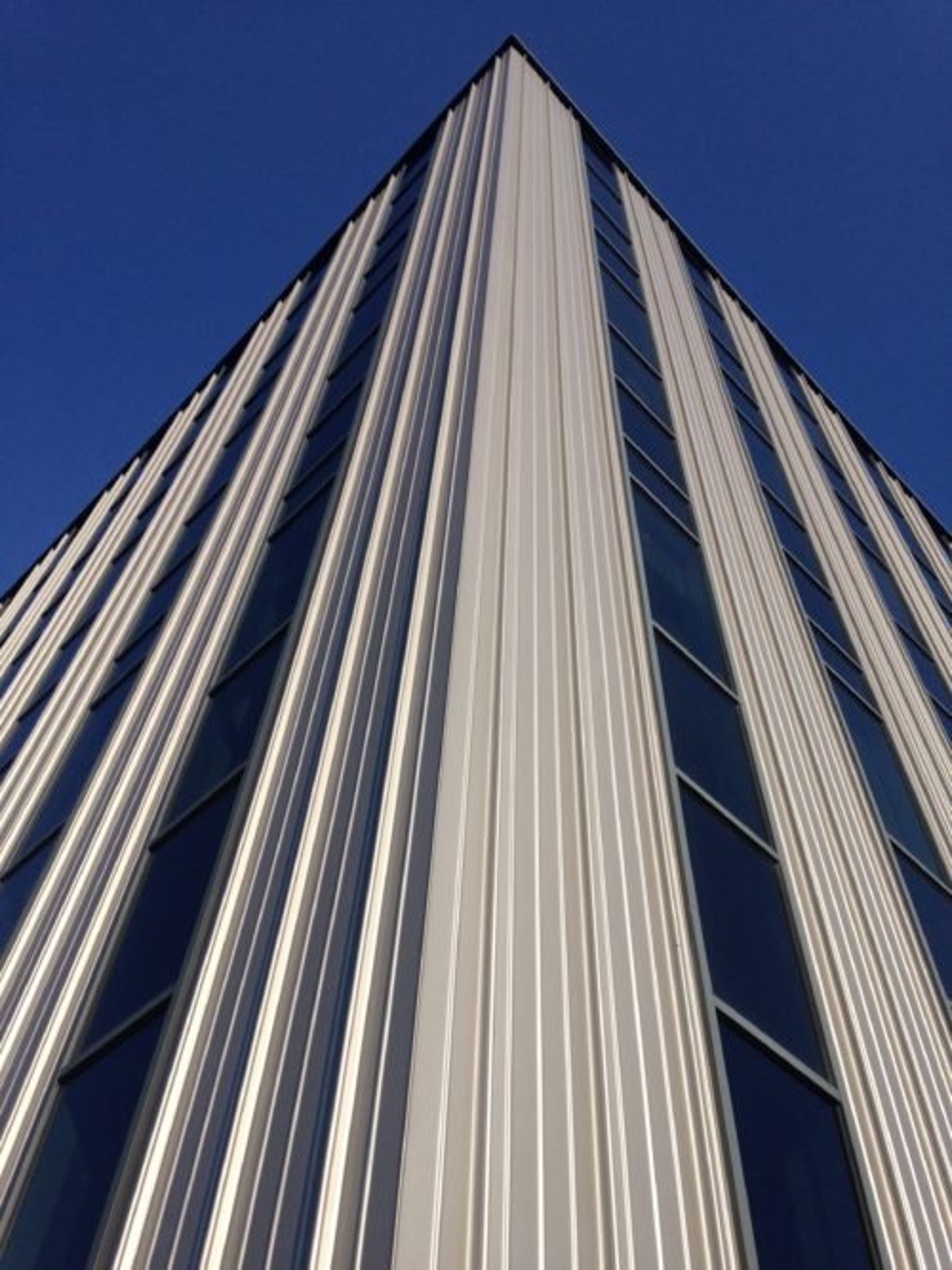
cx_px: 476
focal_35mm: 33
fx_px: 1210
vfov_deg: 55.4
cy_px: 635
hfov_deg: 42.9
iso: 50
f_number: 2.4
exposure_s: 1/1748
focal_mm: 4.12
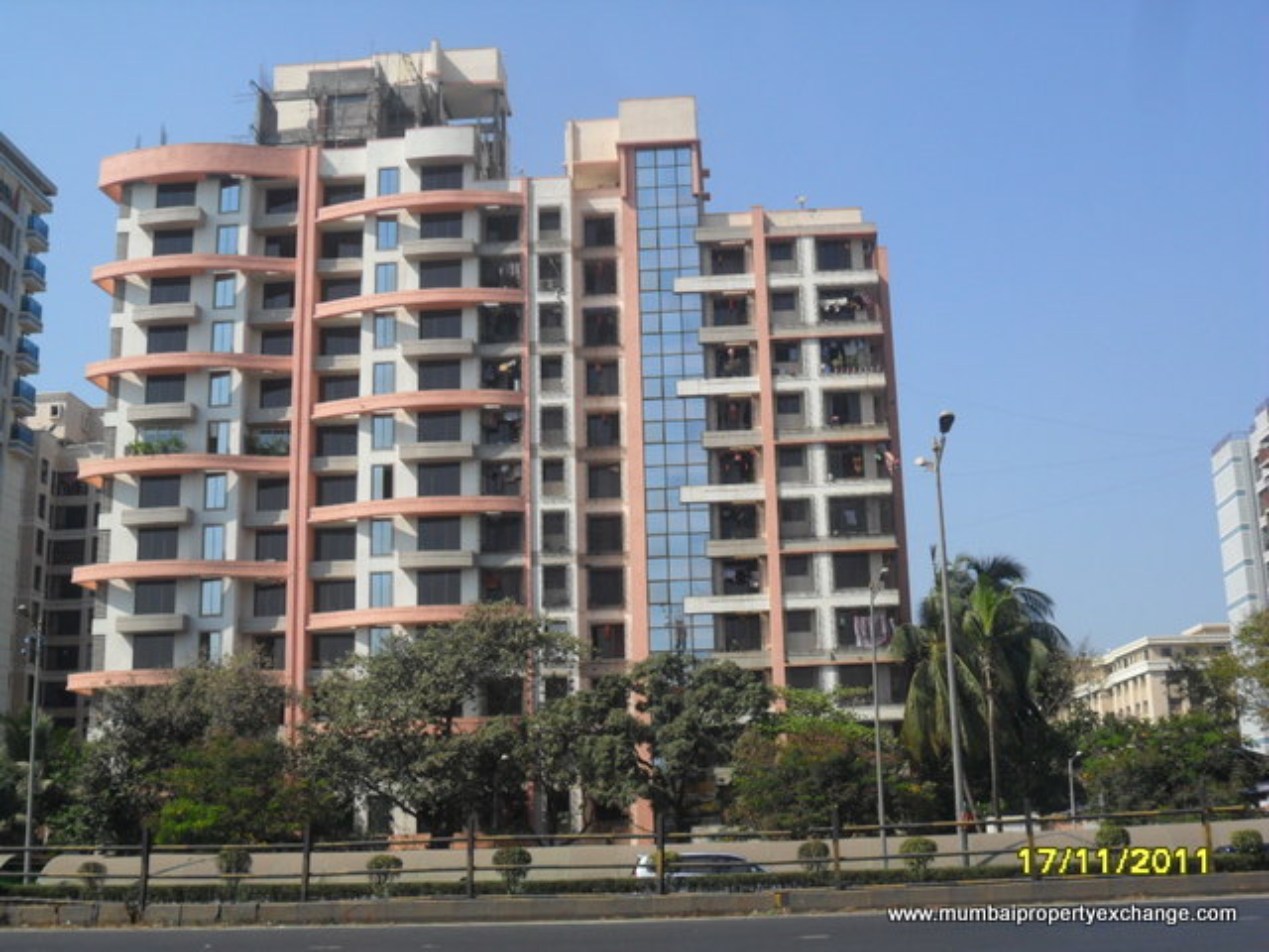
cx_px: 634
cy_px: 476
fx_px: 1613
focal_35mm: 44
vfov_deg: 32.9
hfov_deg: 42.9
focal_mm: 7.8
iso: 100
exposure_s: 1/750
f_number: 4.5
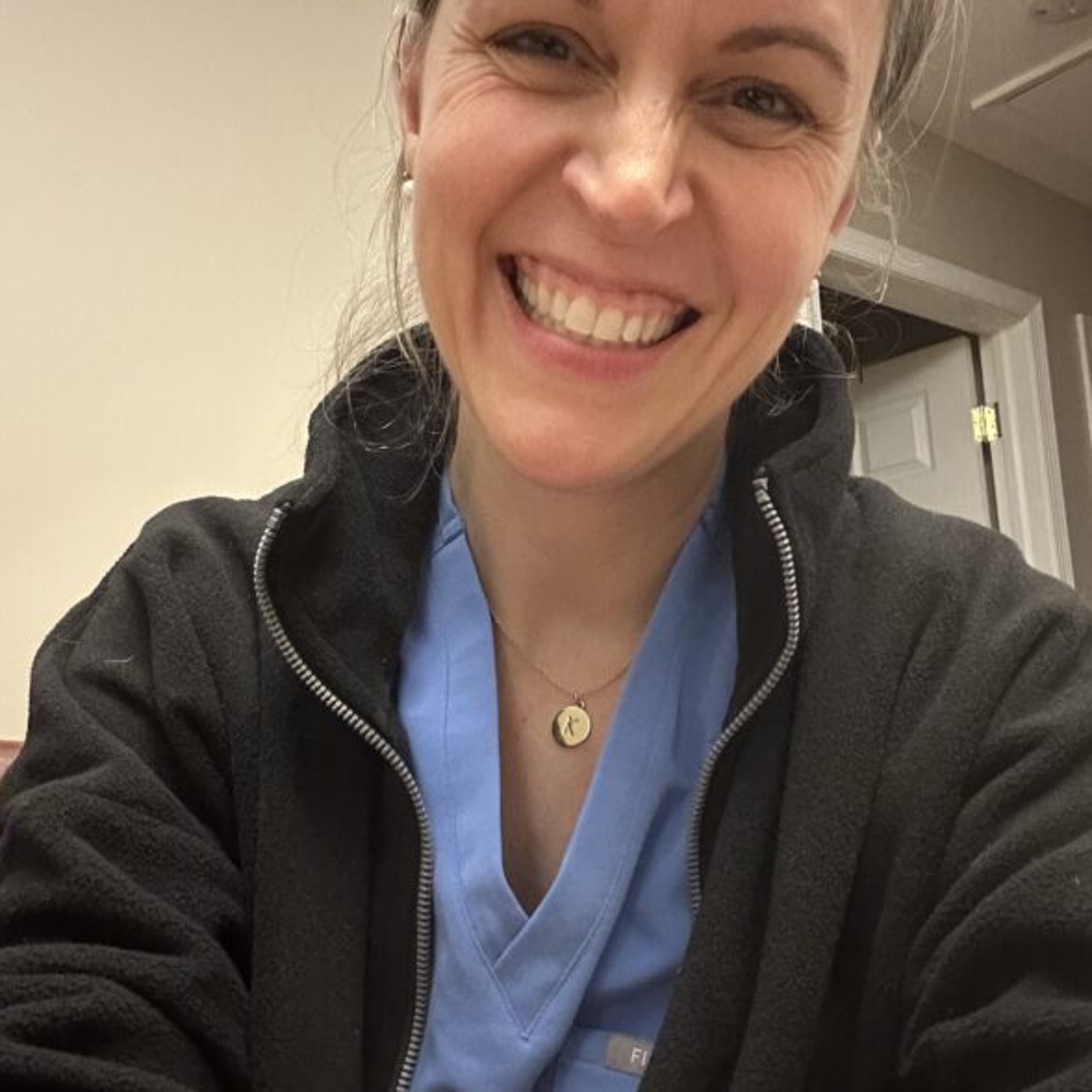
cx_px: 551
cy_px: 578
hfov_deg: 46.0
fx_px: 1285
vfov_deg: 46.0
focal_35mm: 36
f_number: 1.9
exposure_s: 1/17
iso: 640
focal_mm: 2.69
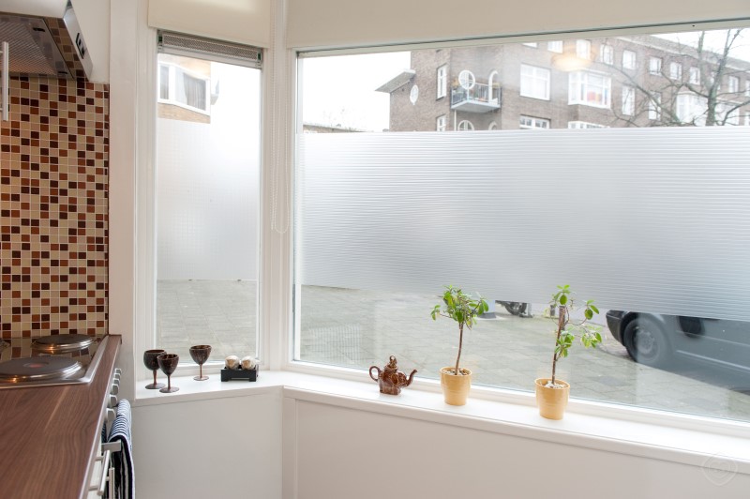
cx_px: 375
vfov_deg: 53.1
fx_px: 500
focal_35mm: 24
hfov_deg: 73.8
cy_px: 250
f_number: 4.8
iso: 800
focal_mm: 24
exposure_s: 1/60
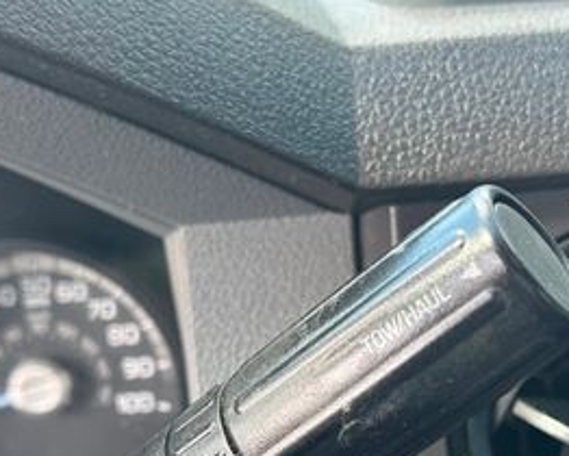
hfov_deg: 30.5
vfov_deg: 24.1
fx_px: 1045
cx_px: 282
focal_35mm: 62
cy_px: 380
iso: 64
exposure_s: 1/121
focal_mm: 5.7
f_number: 1.5
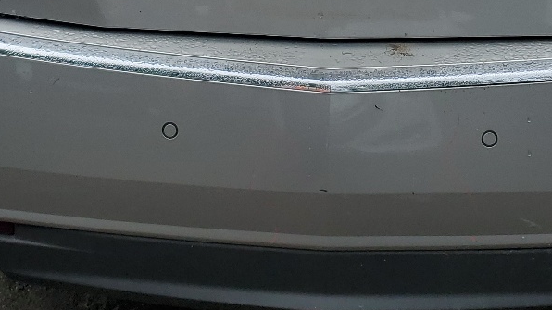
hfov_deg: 27.8
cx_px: 335
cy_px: -93
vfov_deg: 15.1
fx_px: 1112
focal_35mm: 76
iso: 50
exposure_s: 1/1667
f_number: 1.5
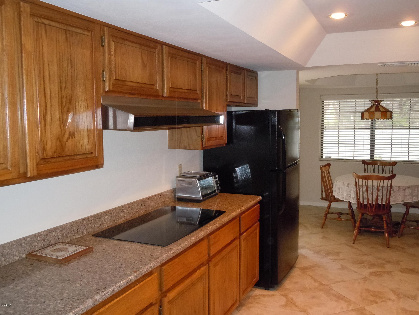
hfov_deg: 55.4
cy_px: 158
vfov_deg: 42.9
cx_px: 210
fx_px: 399
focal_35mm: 33
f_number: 4
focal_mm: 5.9
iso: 500
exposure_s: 1/30
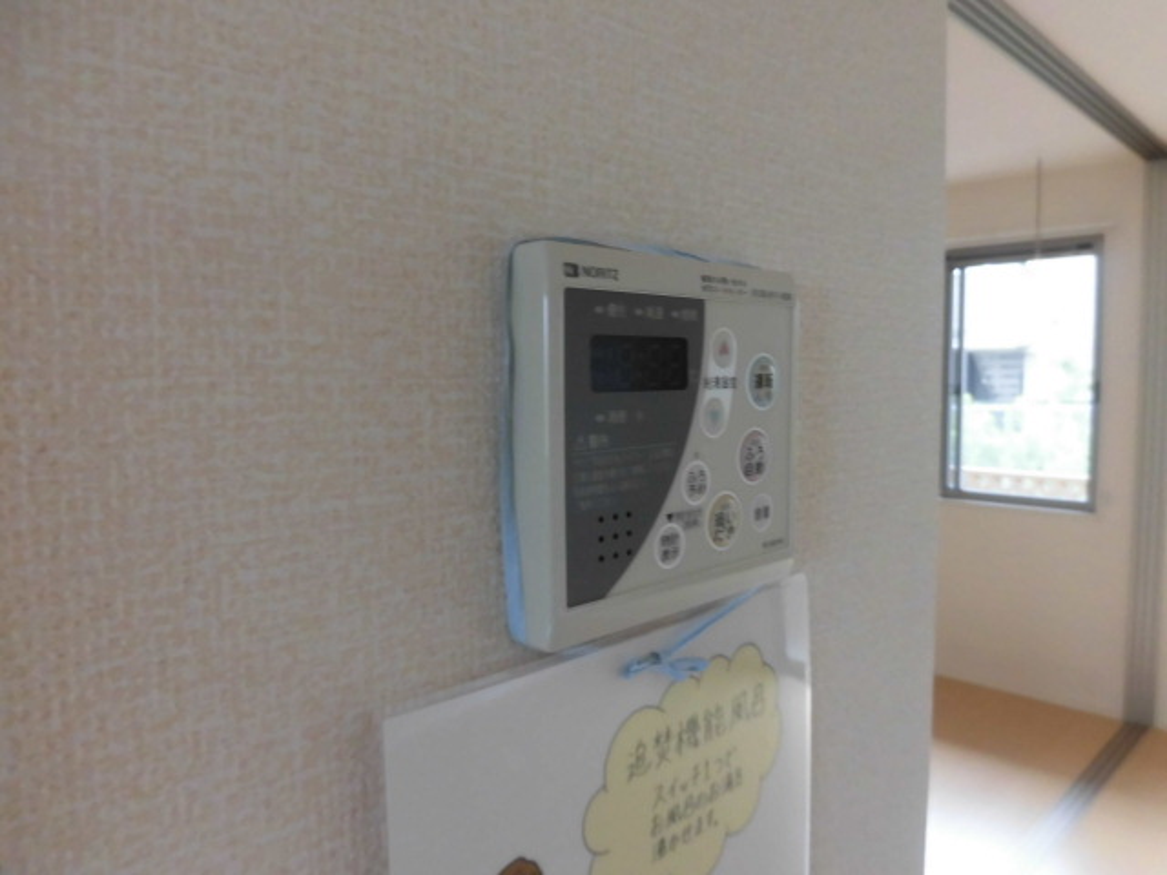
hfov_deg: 71.6
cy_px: 438
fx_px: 809
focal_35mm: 24
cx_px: 584
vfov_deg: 56.8
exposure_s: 1/50
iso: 250
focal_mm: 4.3
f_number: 3.1
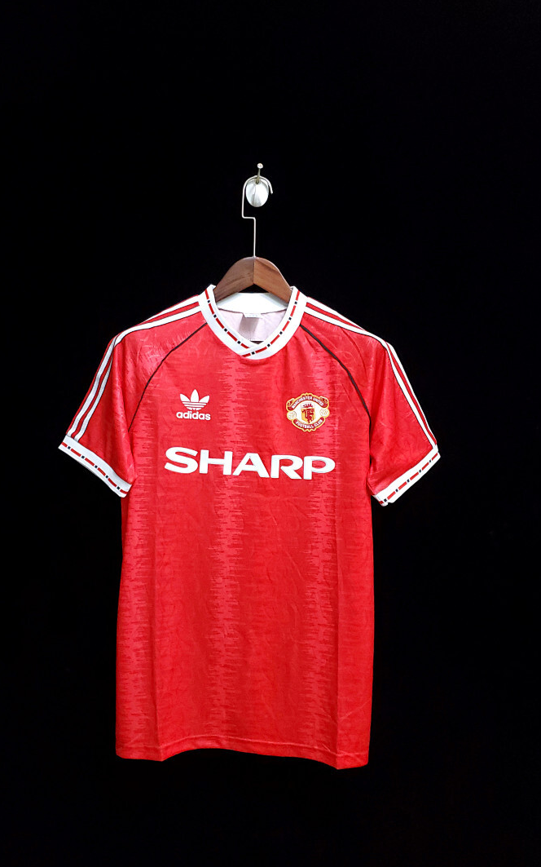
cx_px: 250
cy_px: 432
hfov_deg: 44.5
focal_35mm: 28
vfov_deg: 66.5
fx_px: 661
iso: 500
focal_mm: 4.3
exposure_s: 1/30
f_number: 1.5
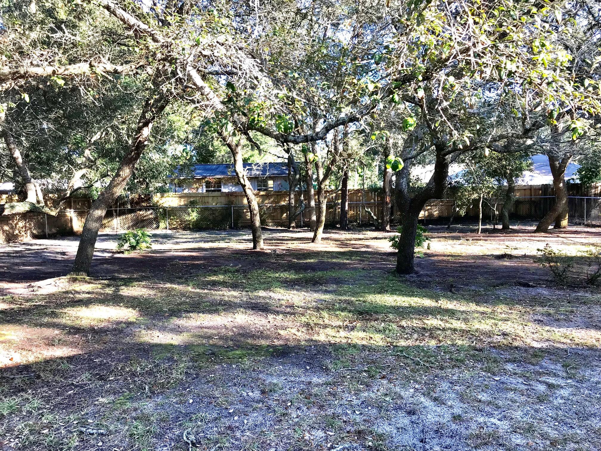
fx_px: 486
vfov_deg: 49.7
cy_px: 226
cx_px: 300
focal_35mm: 28
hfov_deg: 63.4
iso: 20
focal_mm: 3.99
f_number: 1.8
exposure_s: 1/126
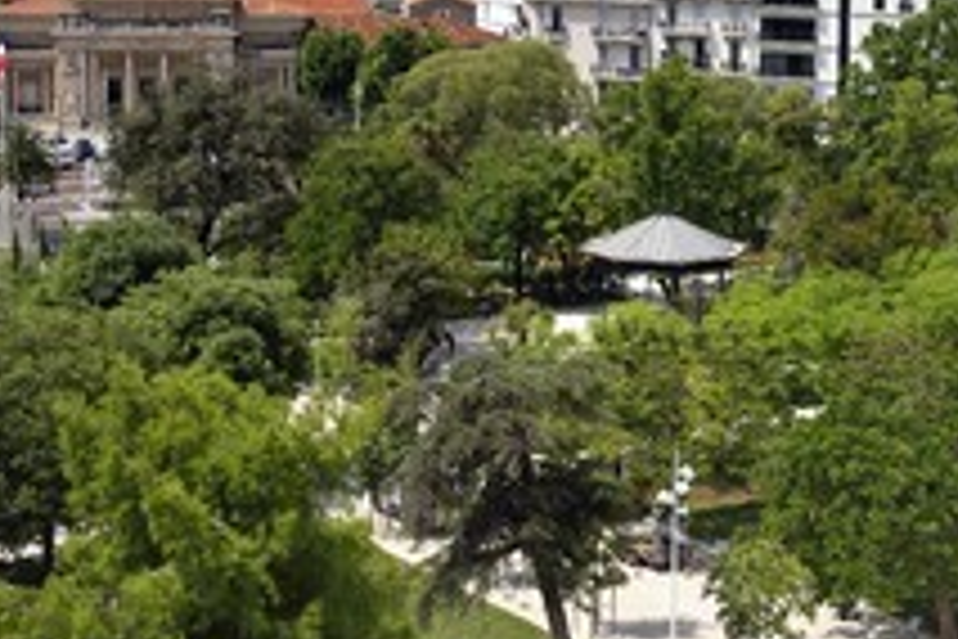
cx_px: 546
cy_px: 104
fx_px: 2421
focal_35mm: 91
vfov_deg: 14.9
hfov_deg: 22.4
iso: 200
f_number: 11
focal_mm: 46
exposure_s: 1/250
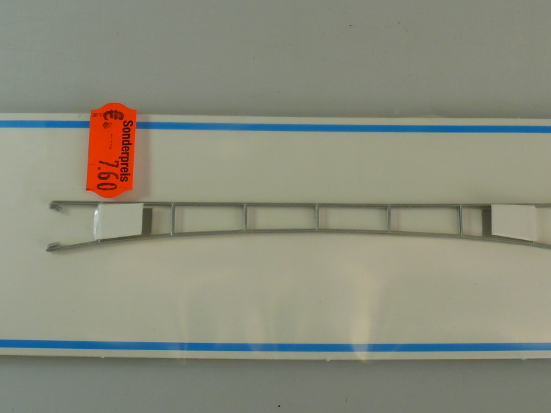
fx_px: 1082
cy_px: 231
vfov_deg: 21.6
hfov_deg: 28.3
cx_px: 387
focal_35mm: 68
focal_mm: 7.5
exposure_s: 1/100
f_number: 4
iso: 100
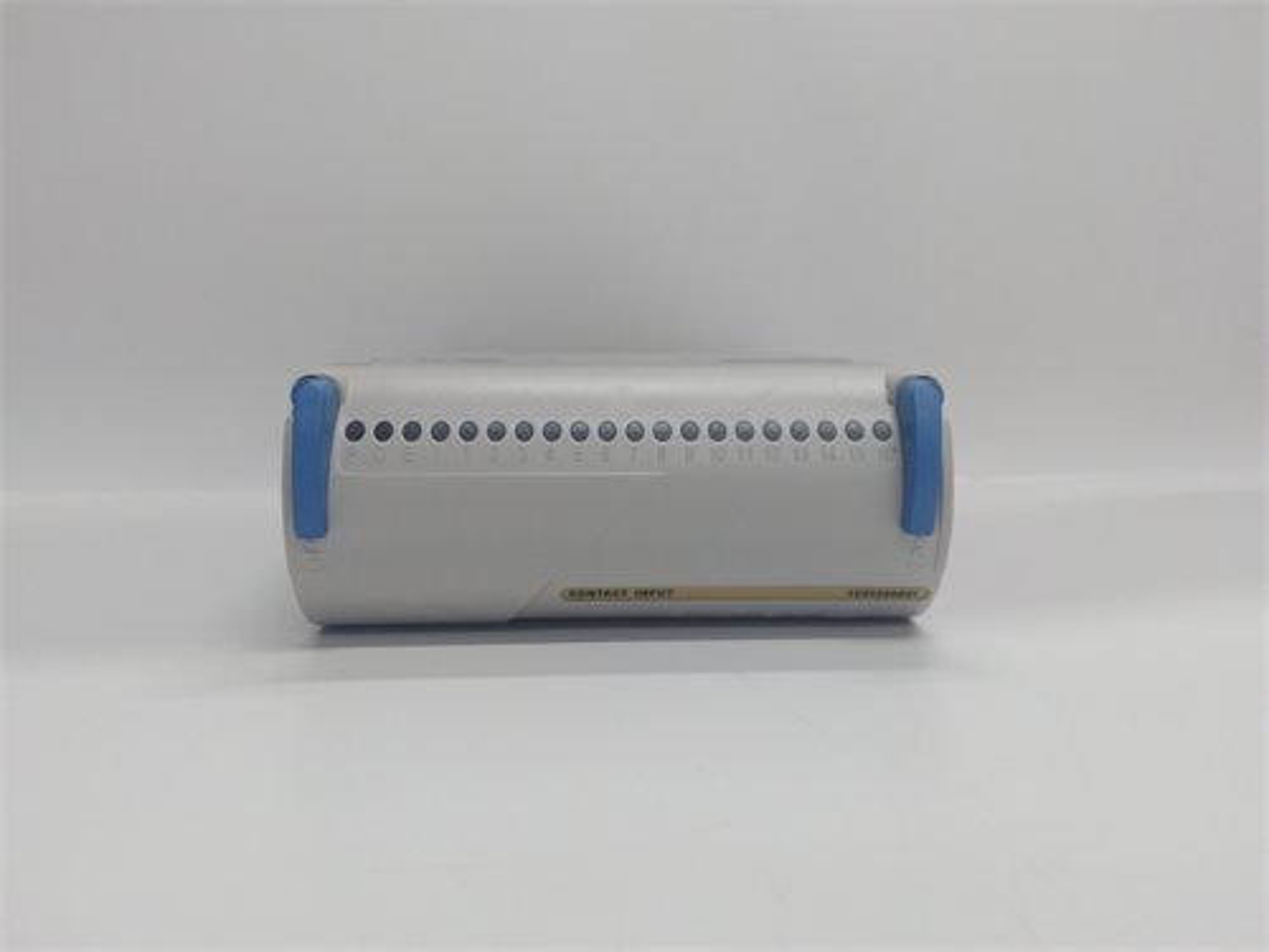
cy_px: 476
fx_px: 990
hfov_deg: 65.3
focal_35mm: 27
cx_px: 634
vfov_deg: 51.4
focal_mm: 3.79
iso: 107
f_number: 2
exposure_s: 1/33
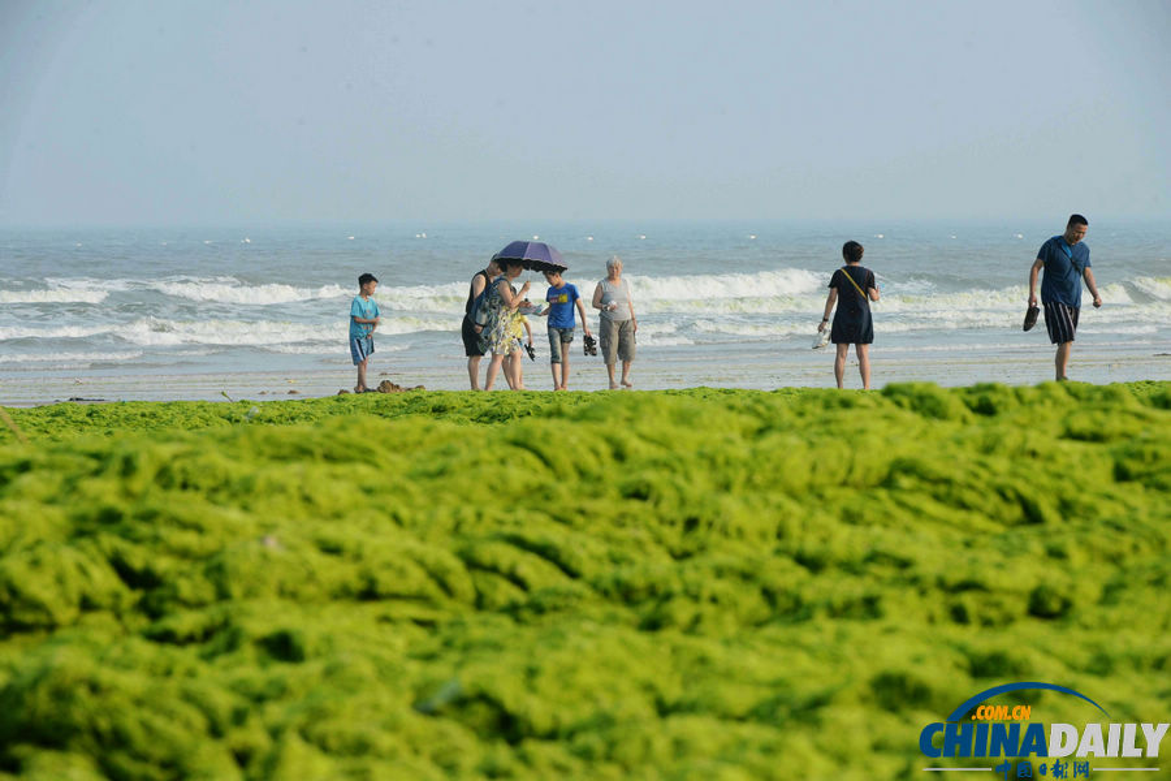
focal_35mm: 200
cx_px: 586
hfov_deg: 10.3
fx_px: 6505
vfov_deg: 6.9
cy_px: 390
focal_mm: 200
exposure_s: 1/640
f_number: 13
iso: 800
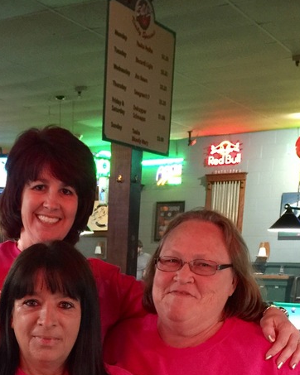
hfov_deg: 24.6
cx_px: 31
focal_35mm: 60
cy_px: 391
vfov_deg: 29.1
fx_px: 666
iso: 125
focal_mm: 4.15
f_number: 2.2
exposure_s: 1/4
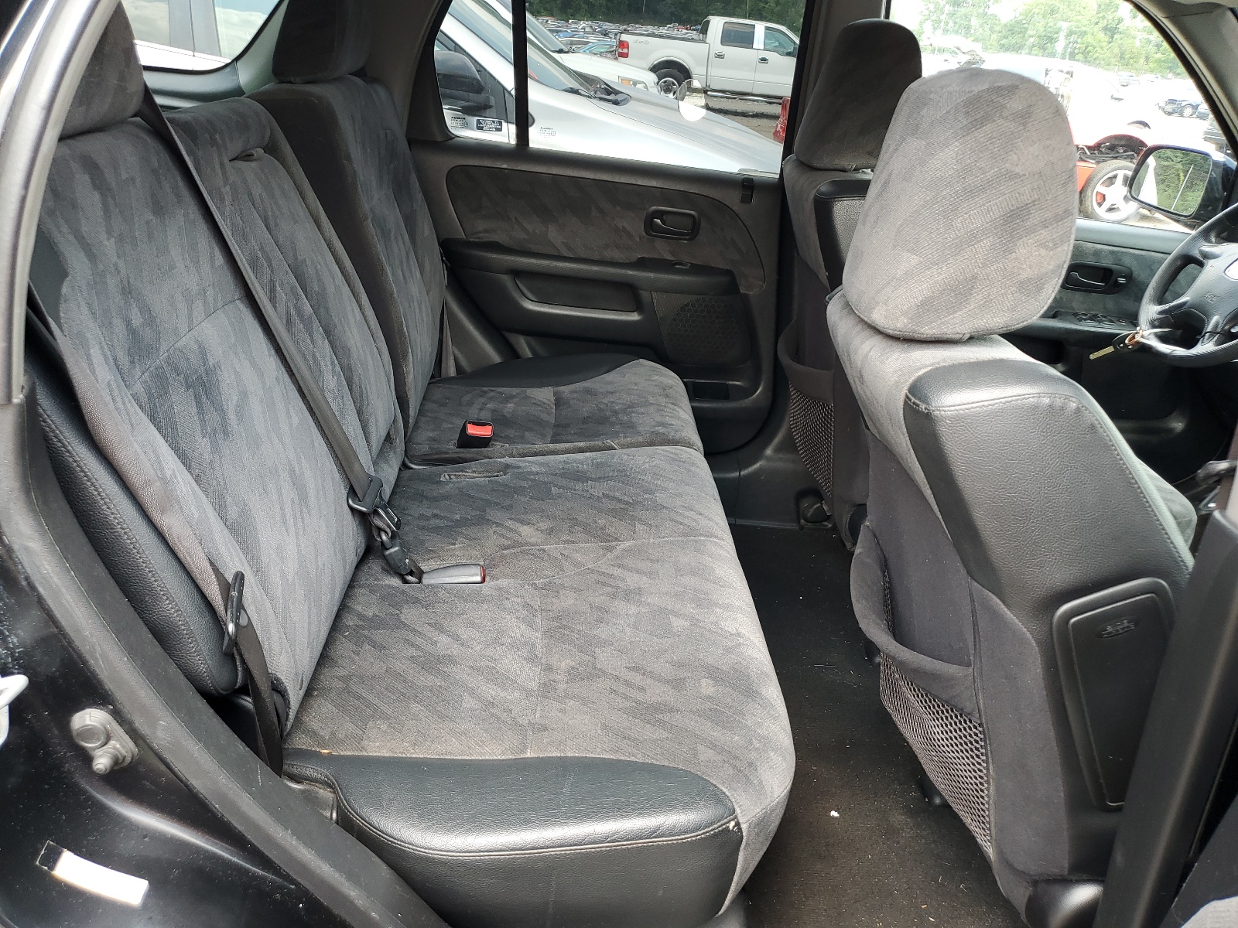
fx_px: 930
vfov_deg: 53.1
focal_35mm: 26
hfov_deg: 67.3
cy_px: 464
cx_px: 619
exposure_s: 1/120
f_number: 1.5
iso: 54
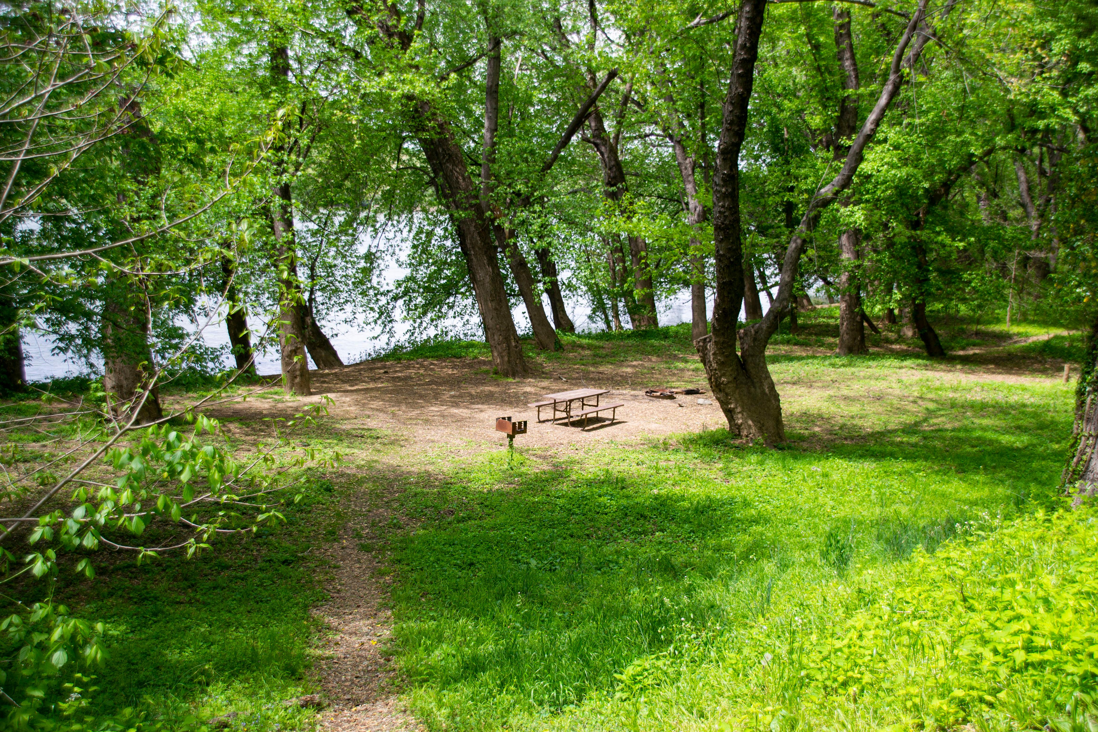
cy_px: 366
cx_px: 549
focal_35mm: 39
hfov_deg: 49.6
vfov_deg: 34.2
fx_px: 1189
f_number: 3.8
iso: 100
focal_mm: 26
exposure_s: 1/400
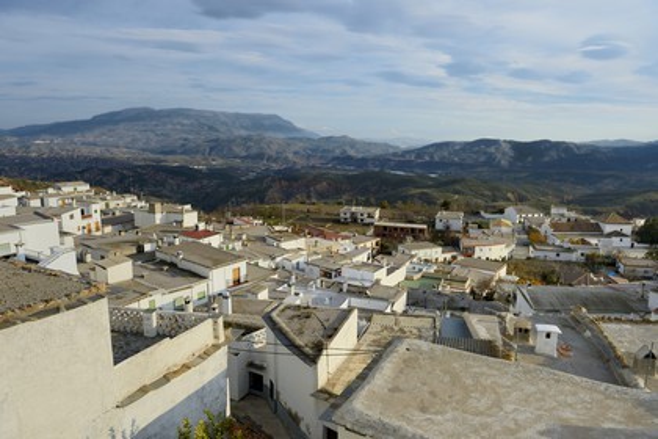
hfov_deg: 73.7
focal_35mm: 24
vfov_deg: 53.1
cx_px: 329
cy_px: 220
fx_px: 439
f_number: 6.3
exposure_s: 1/1000
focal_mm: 24
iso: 200
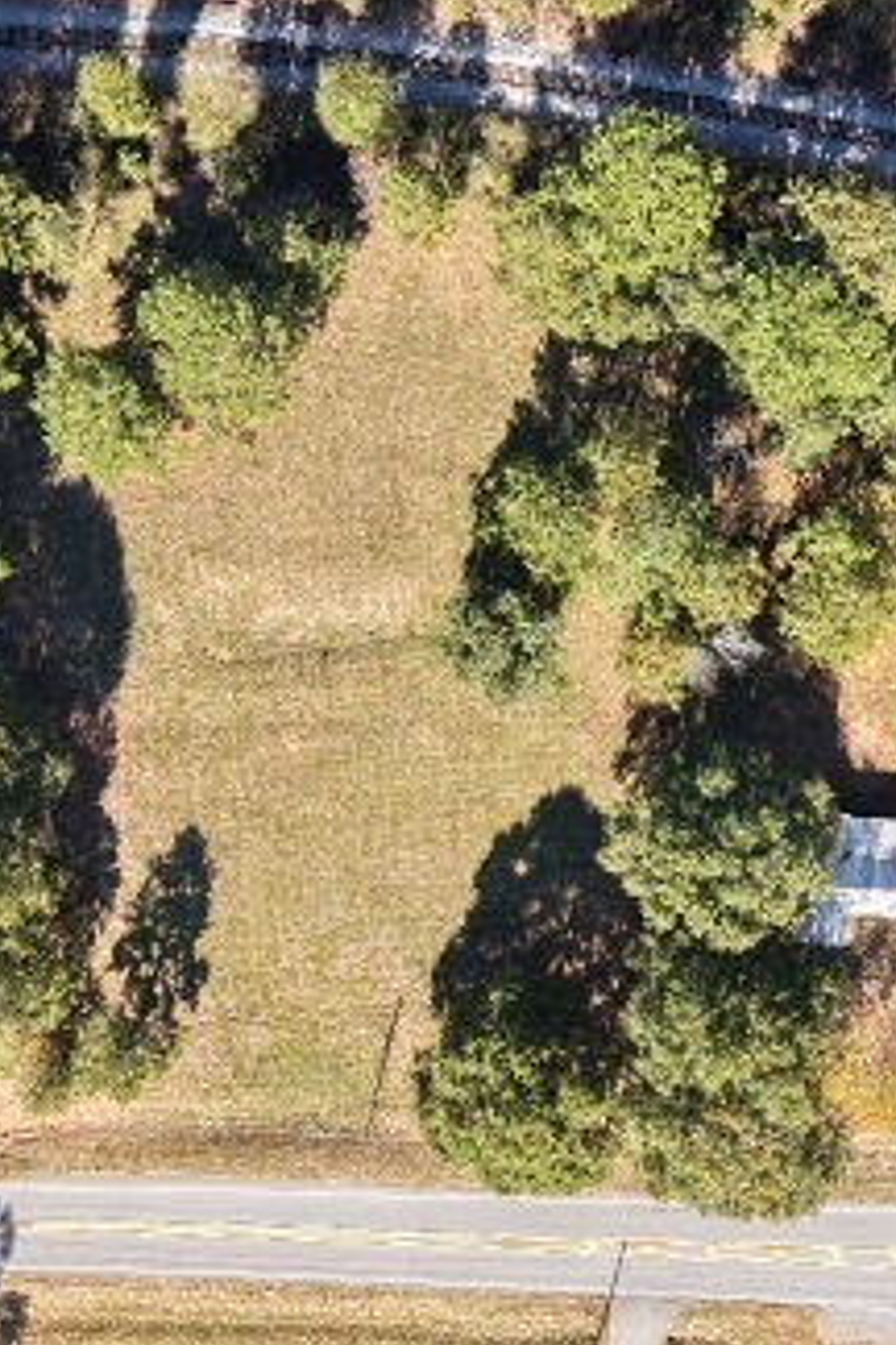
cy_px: 664
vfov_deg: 51.9
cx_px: 502
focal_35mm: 37
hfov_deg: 35.9
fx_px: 1381
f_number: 1.8
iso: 110
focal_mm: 8.67
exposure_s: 1/640
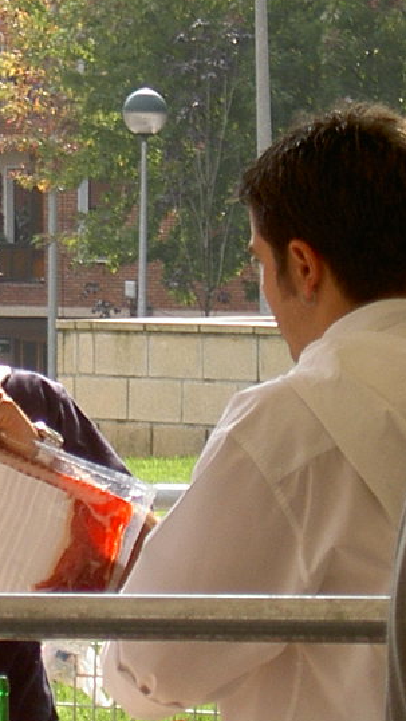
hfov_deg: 4.5
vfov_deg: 7.9
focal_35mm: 272
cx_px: 3
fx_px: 5201
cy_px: 398
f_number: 4.1
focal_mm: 17.4
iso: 100
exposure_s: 1/263
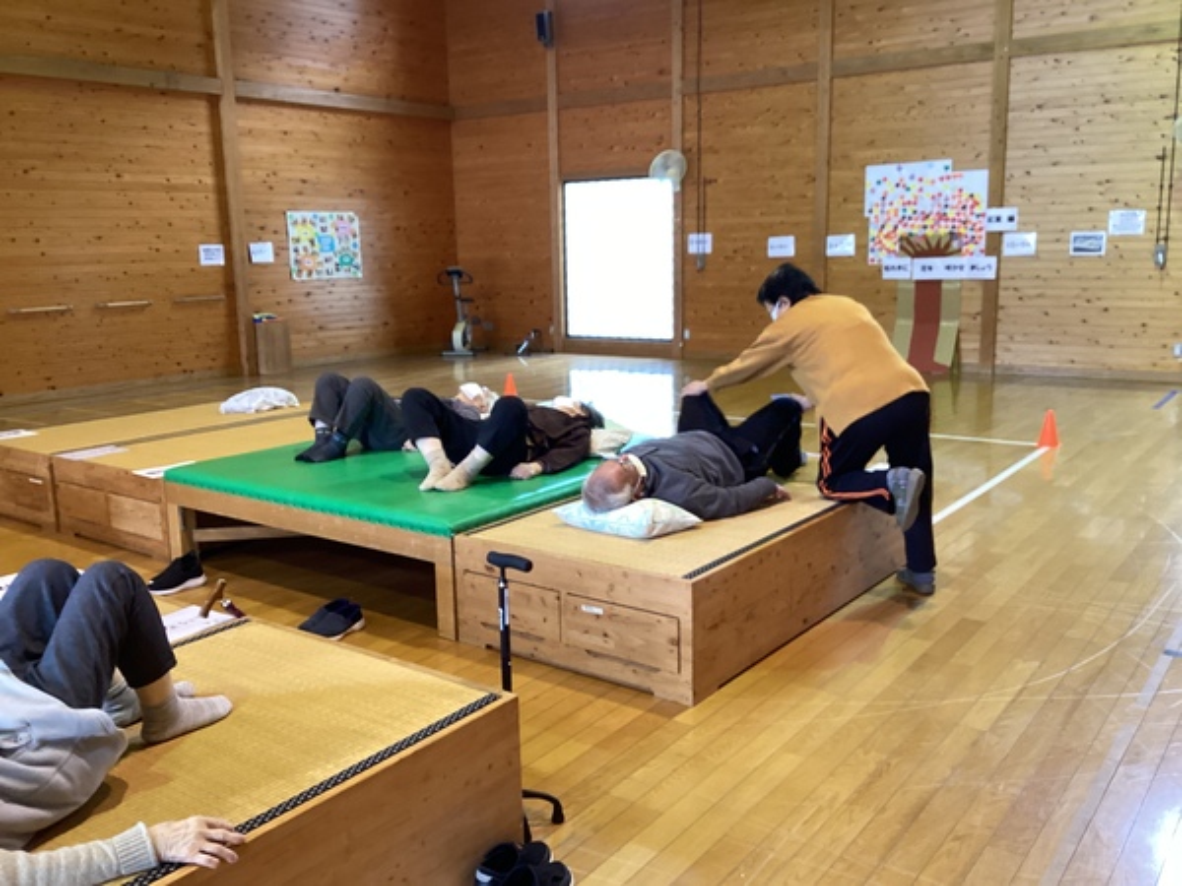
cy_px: 443
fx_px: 1059
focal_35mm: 31
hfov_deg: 58.4
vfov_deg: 45.4
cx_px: 591
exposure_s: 1/50
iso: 200
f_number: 2.4
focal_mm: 3.3
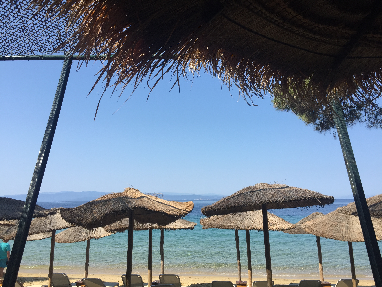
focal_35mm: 29
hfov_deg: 61.7
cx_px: 191
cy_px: 144
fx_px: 320
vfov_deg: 48.2
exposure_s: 1/1647
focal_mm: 4.15
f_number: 2.2
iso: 32
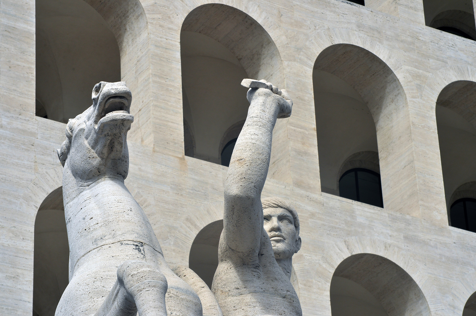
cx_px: 238
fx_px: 1850
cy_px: 158
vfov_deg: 9.8
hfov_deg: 14.7
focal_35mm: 140
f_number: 13
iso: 800
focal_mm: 140
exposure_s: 1/1000
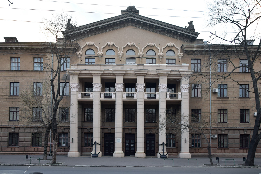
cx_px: 130
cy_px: 87
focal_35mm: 27
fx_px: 196
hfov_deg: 67.4
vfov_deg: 47.9
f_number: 5.6
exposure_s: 1/30
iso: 110
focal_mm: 18
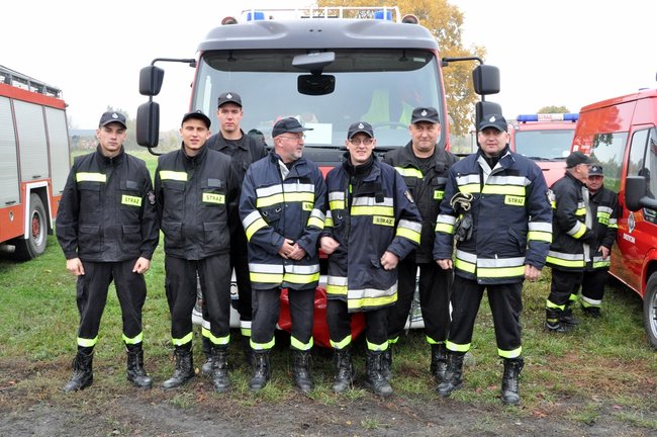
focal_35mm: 38
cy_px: 218
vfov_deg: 35.4
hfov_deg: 51.3
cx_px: 328
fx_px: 684
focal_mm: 25
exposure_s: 1/30
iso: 800
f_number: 14
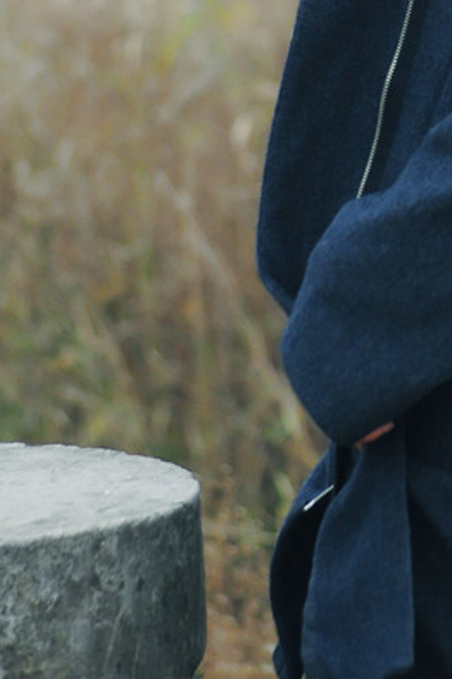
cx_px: 504
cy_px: -79
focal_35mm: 390
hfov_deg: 3.5
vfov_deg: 5.3
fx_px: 7357
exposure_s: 1/320
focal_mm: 100
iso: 400
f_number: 4.8
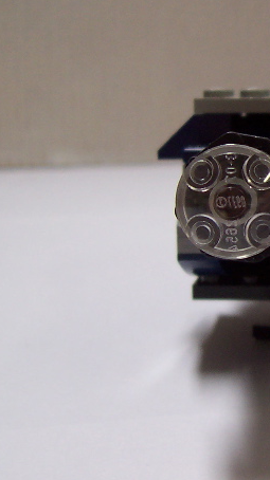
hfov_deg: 16.1
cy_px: 200
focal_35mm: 71
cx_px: 350
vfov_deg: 29.7
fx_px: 905
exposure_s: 1/30
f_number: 2.8
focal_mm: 5.6
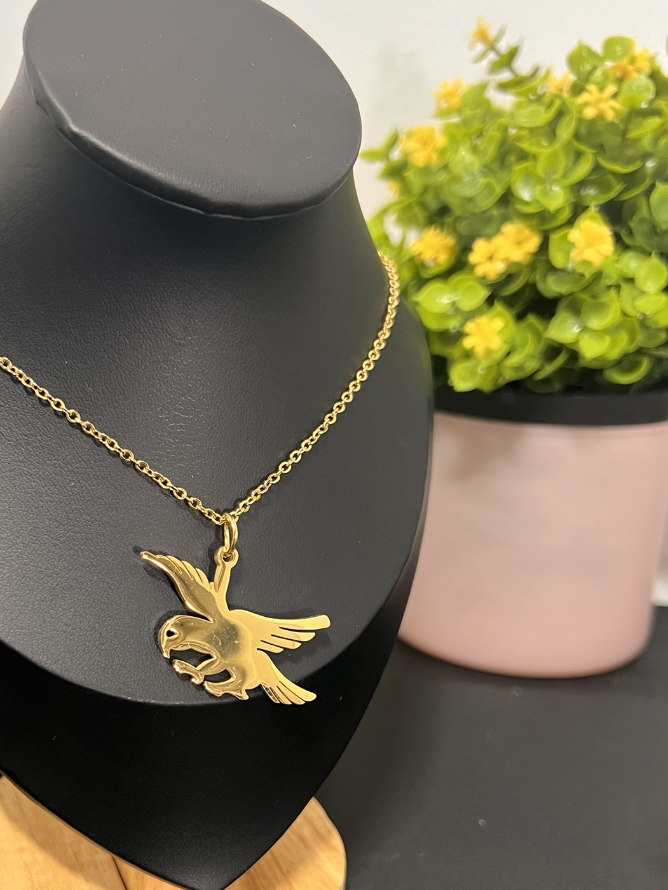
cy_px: 553
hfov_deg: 37.1
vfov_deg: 48.5
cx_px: 191
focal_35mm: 38
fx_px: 978
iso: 250
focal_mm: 5.7
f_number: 1.5
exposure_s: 1/60
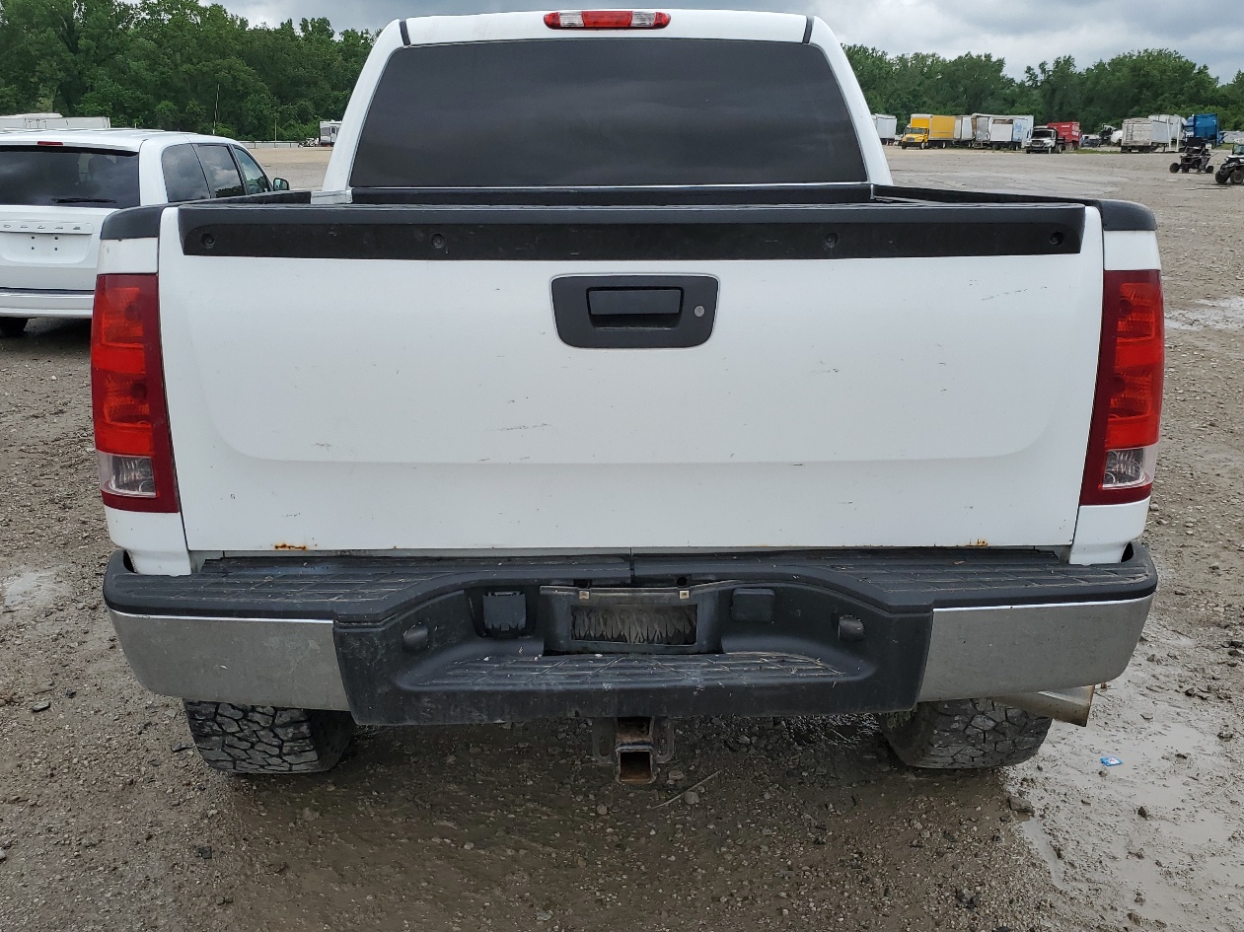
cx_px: 629
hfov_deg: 55.4
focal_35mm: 33
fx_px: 1186
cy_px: 470
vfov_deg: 42.9
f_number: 1.5
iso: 50
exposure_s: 1/2500
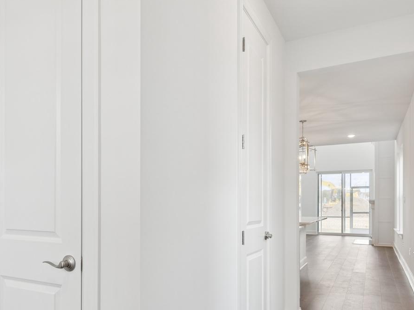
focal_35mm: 31
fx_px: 371
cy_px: 218
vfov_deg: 44.5
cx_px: 141
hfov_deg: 57.2
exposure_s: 1/15
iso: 100
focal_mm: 14
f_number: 8
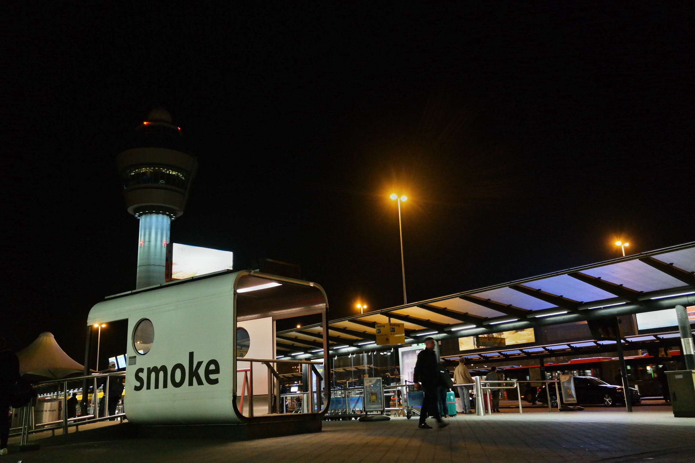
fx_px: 579
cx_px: 348
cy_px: 232
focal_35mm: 30
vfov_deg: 43.6
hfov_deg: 61.9
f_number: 3.5
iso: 1600
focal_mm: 20
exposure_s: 1/40
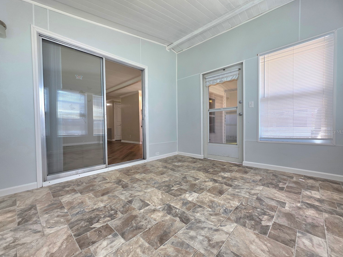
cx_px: 161
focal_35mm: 14
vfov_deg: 85.6
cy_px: 132
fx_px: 139
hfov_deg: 101.9
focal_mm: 2.2
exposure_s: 1/120
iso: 50
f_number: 1.9
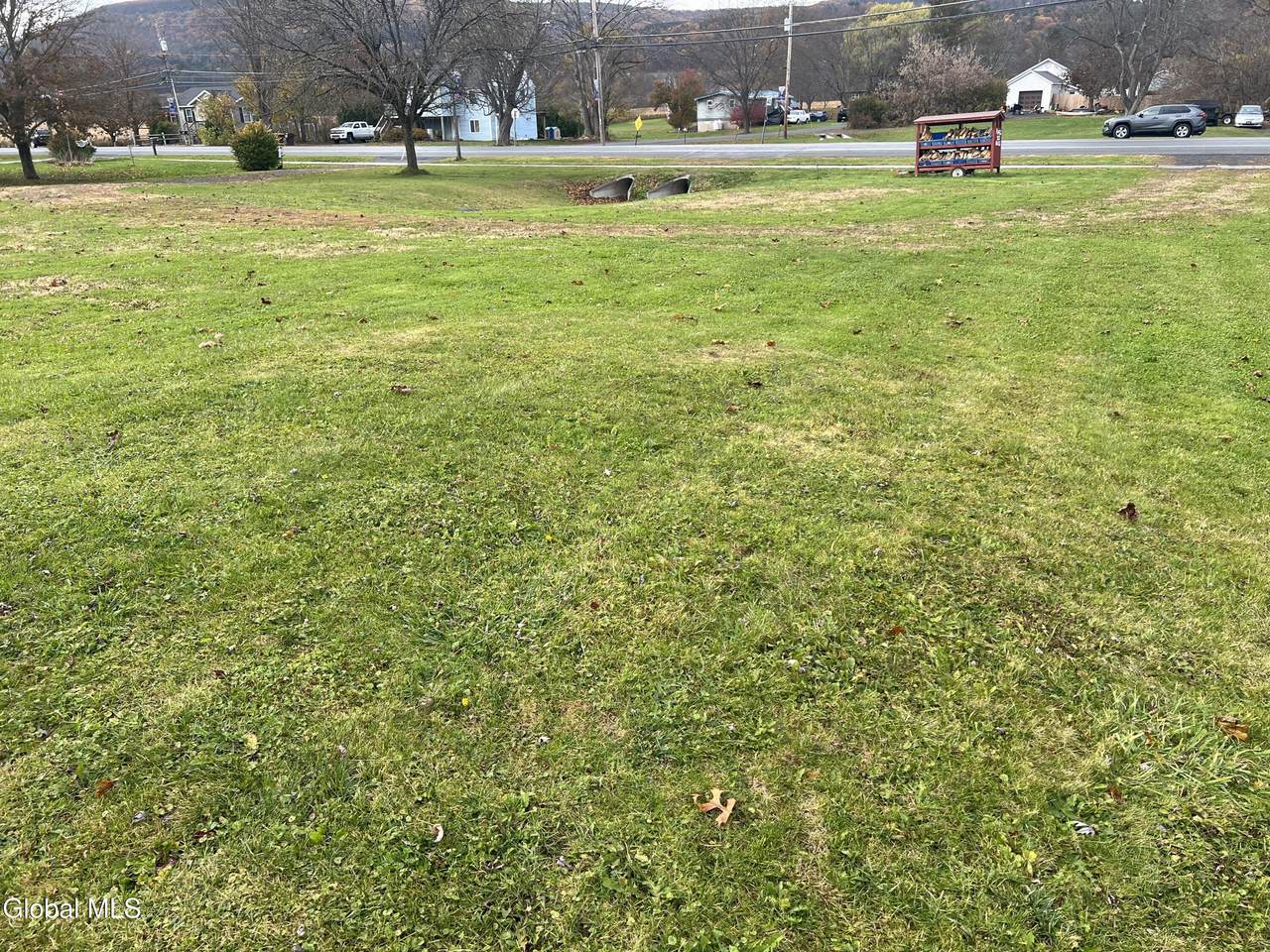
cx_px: 635
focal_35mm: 26
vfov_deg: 53.1
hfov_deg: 67.3
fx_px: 954
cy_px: 476
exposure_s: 1/1029
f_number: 1.5
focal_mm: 5.7
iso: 50
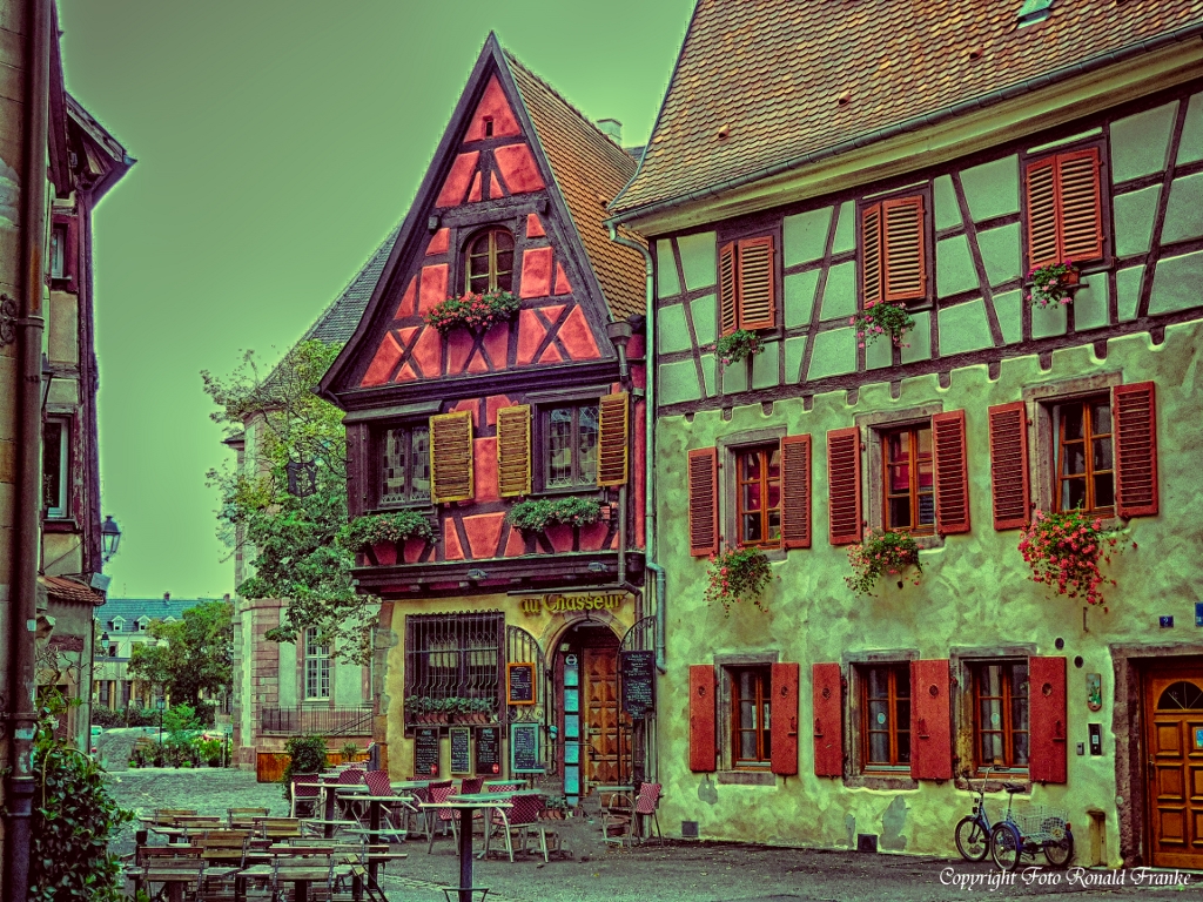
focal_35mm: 62
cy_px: 451
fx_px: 2155
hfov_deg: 31.2
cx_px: 602
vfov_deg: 23.7
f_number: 4.4
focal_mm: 11.1
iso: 125
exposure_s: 1/125
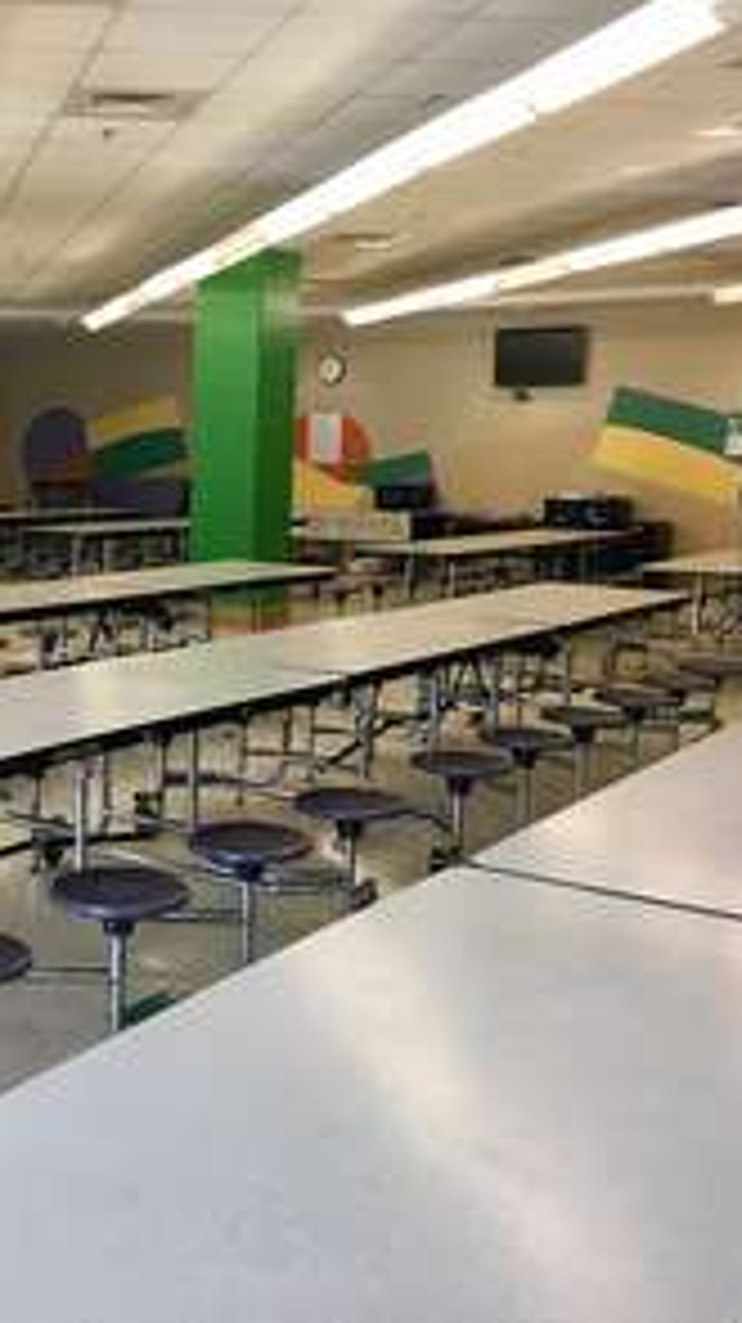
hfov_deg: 26.4
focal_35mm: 43
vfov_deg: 47.4
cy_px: 662
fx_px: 1507
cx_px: 31
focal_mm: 4.15
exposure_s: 1/30
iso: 40
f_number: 2.2
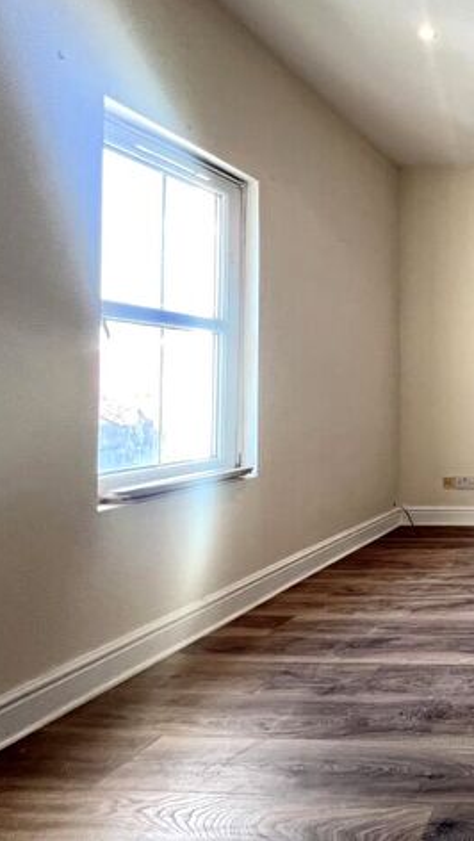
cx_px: 613
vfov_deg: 83.5
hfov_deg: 36.1
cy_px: 375
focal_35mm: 21
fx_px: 469
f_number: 1.8
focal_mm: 1.57
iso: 125
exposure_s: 1/50
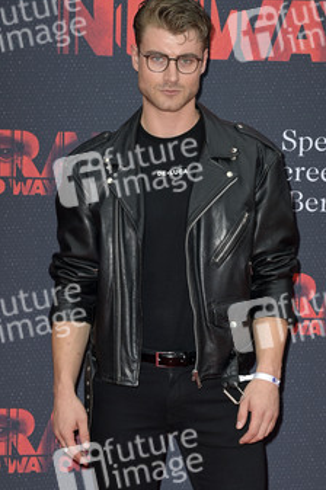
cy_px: 246
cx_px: 170
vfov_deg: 20.2
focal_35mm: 101
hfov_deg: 13.5
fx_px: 1375
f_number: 6.3
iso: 400
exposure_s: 1/250
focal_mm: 85
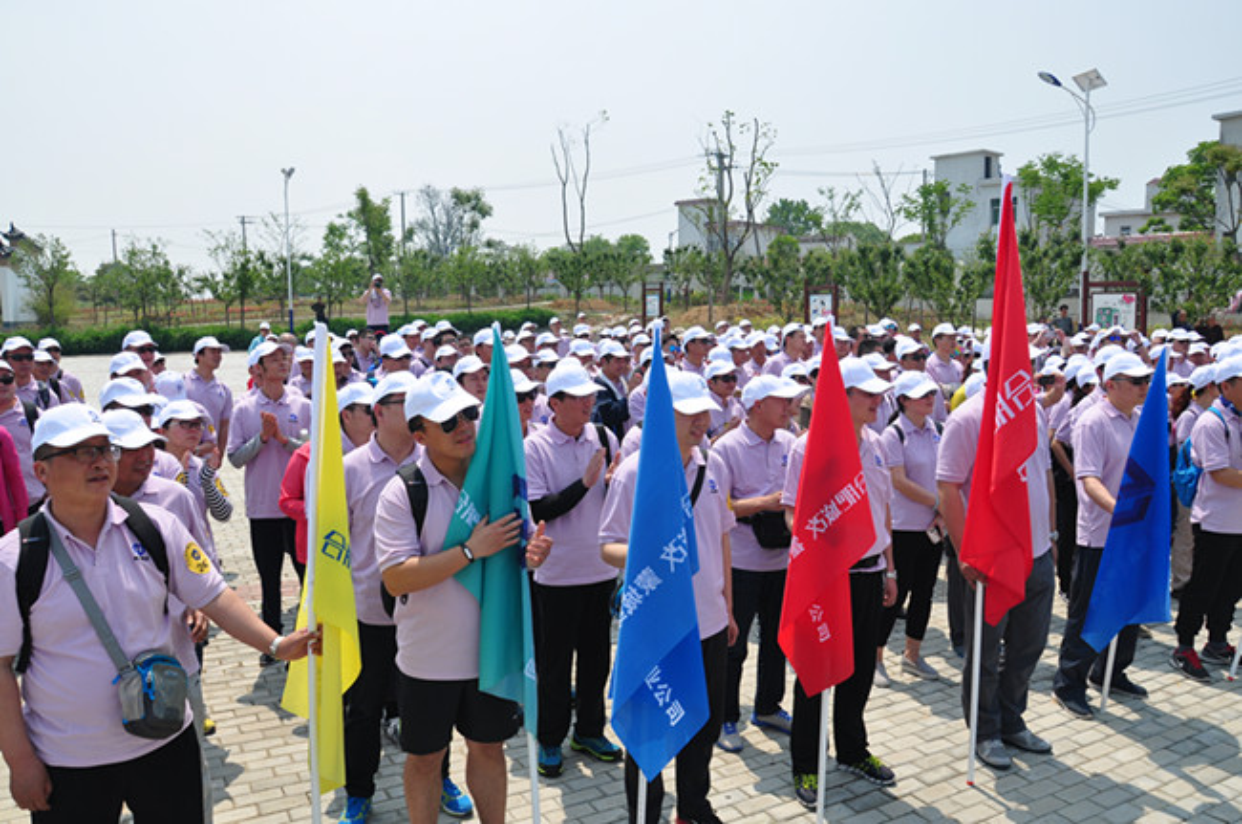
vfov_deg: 47.8
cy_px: 412
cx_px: 621
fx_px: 930
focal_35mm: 27
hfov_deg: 67.5
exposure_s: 1/400
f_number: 10
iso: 200
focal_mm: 18
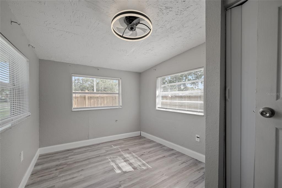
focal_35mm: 14
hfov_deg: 104.2
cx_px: 141
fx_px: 110
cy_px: 94
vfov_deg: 81.2
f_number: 6.3
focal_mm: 14
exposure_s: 1/25
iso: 250
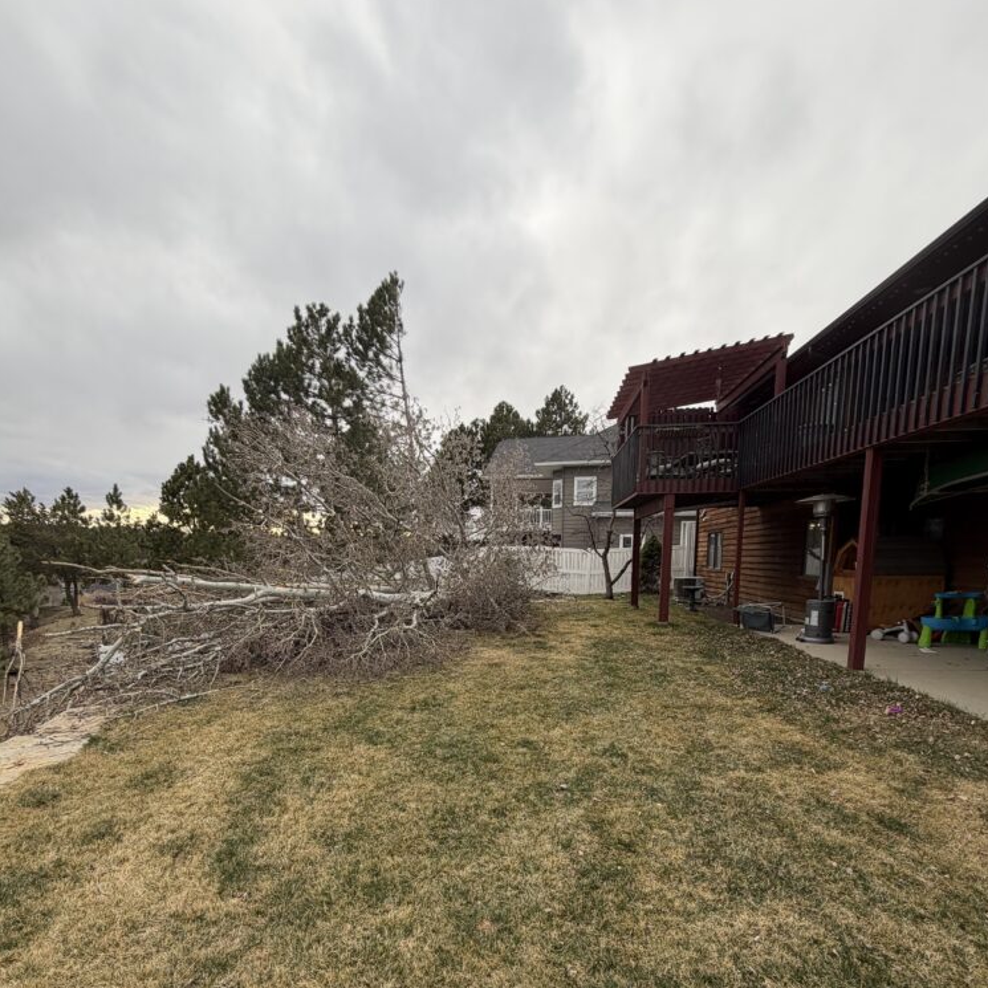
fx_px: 549
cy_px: 627
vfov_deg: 82.1
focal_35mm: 17
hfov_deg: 84.0
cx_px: 484
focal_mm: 2.22
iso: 40
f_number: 2.2
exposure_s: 1/164
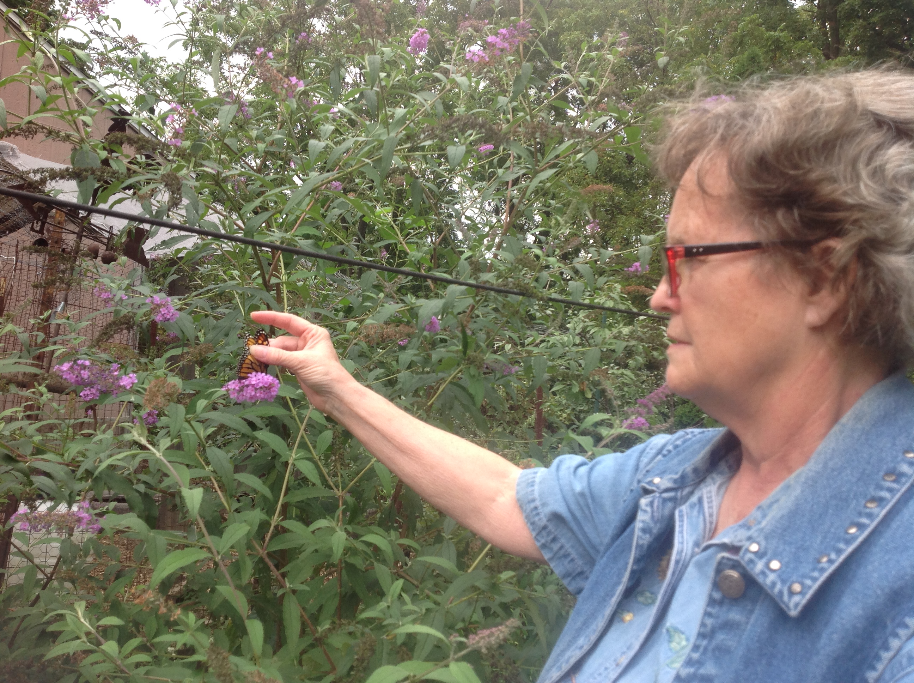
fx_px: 923
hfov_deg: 52.7
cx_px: 457
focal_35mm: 35
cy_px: 342
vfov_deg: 40.6
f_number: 2.4
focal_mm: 4.28
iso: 50
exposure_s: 1/157
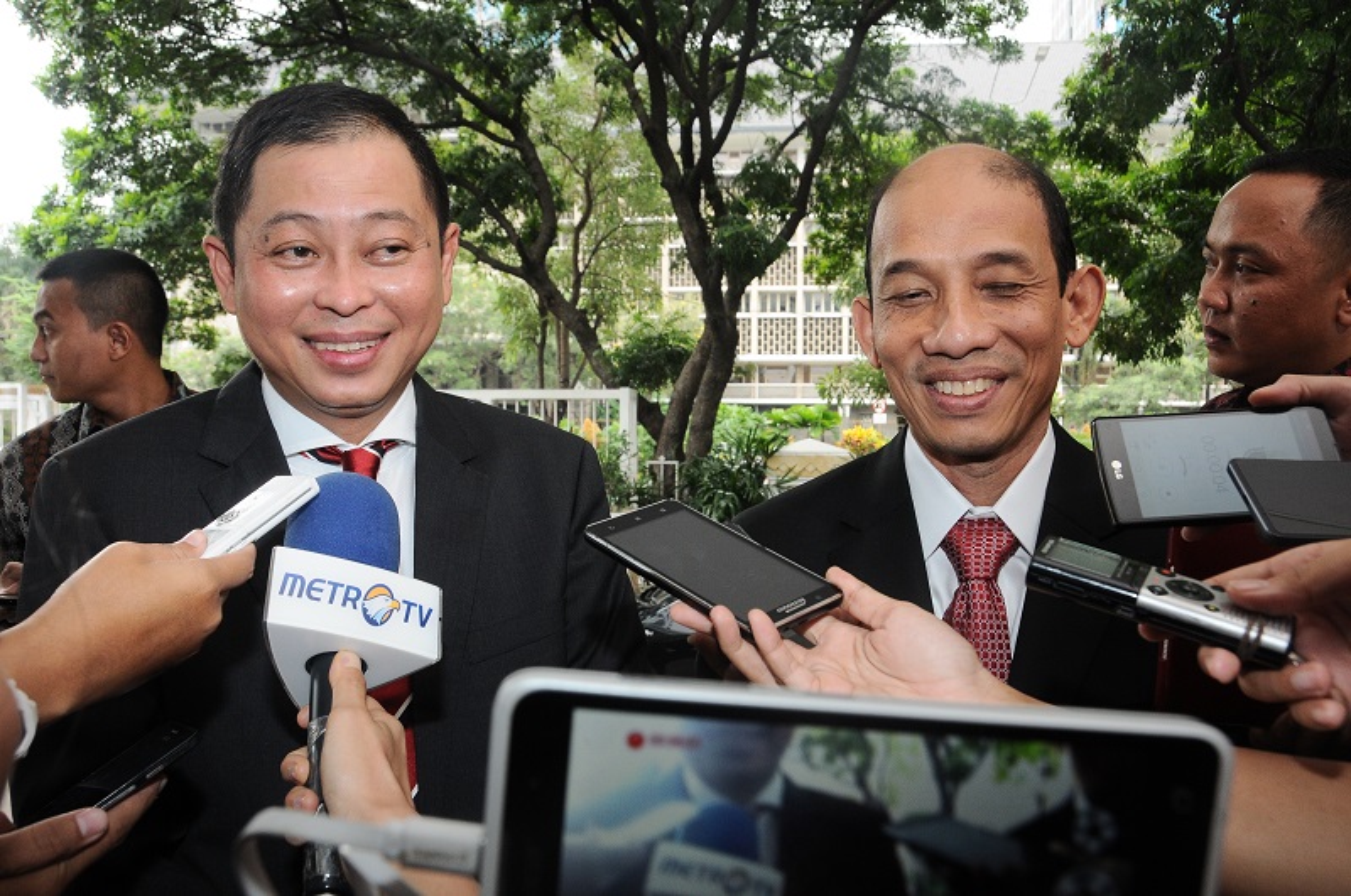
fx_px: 1237
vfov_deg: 39.9
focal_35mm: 33
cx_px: 676
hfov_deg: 57.3
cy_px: 448
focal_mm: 22
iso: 640
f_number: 8
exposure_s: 1/100
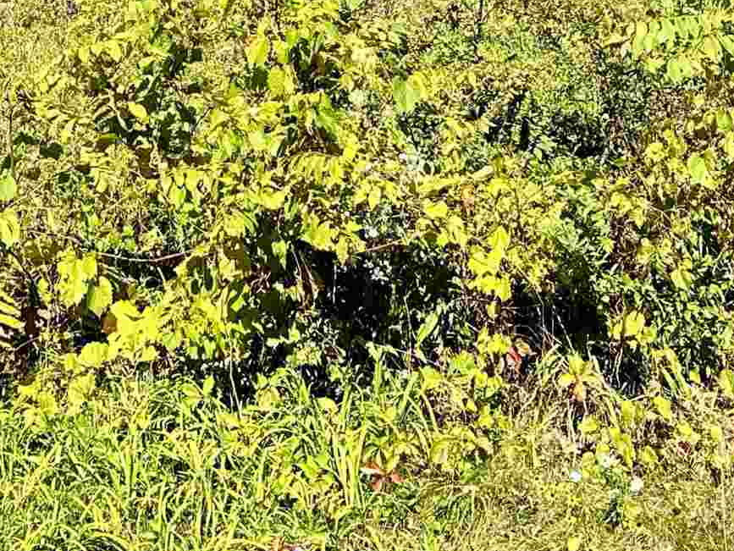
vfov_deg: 15.8
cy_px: -303
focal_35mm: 85
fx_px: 1803
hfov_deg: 22.2
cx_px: 0
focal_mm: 6.86
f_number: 1.78
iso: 80
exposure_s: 1/2203
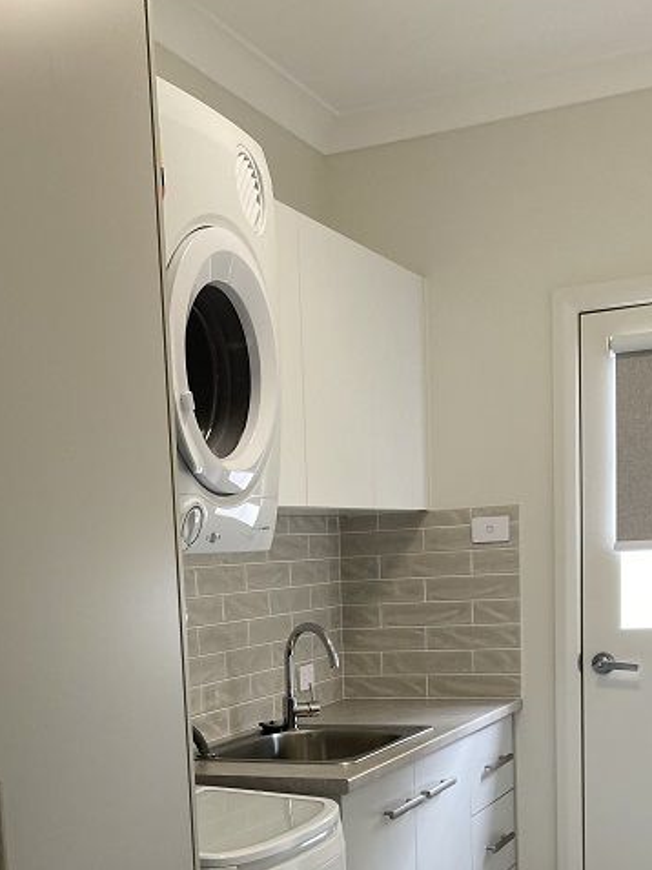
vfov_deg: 36.2
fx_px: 1257
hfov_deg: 28.9
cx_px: 222
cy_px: 758
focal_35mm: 50
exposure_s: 1/100
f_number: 1.8
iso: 50
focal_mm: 3.99
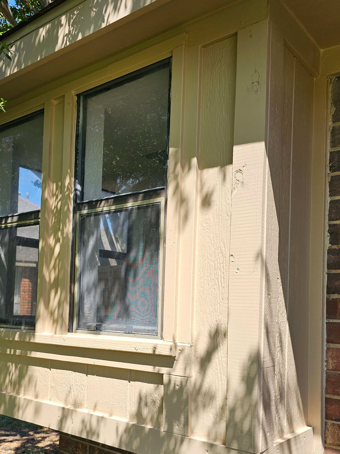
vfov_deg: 51.8
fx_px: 458
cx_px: 127
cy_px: 296
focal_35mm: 35
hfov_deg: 40.4
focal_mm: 6.3
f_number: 1.7
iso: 10
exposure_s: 1/383
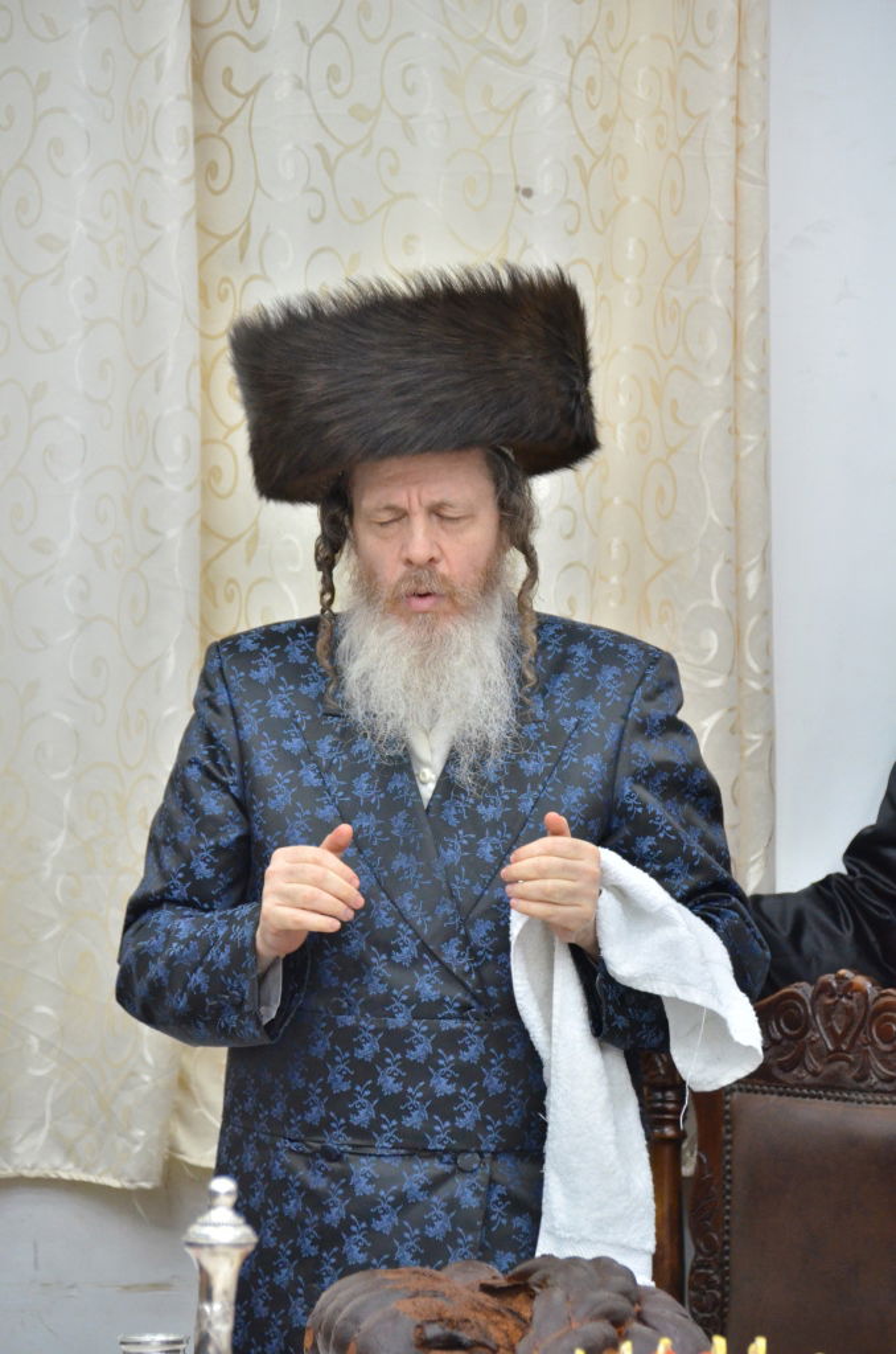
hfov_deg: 6.3
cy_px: 677
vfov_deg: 9.5
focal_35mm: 218
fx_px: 8158
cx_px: 448
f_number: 5.6
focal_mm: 145
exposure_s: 1/125
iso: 2000
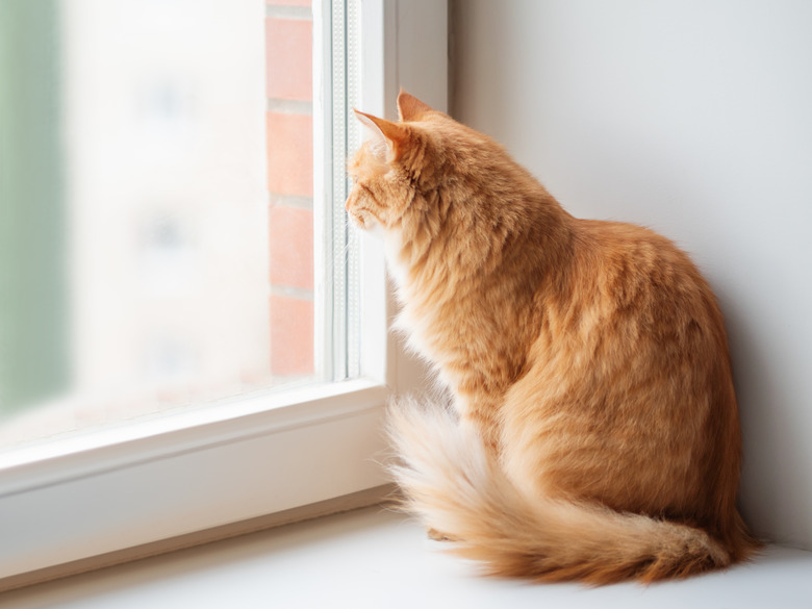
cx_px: 406
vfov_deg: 9.9
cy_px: 304
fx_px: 3519
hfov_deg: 13.2
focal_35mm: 150
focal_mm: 75
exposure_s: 1/200
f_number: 1.8
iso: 200
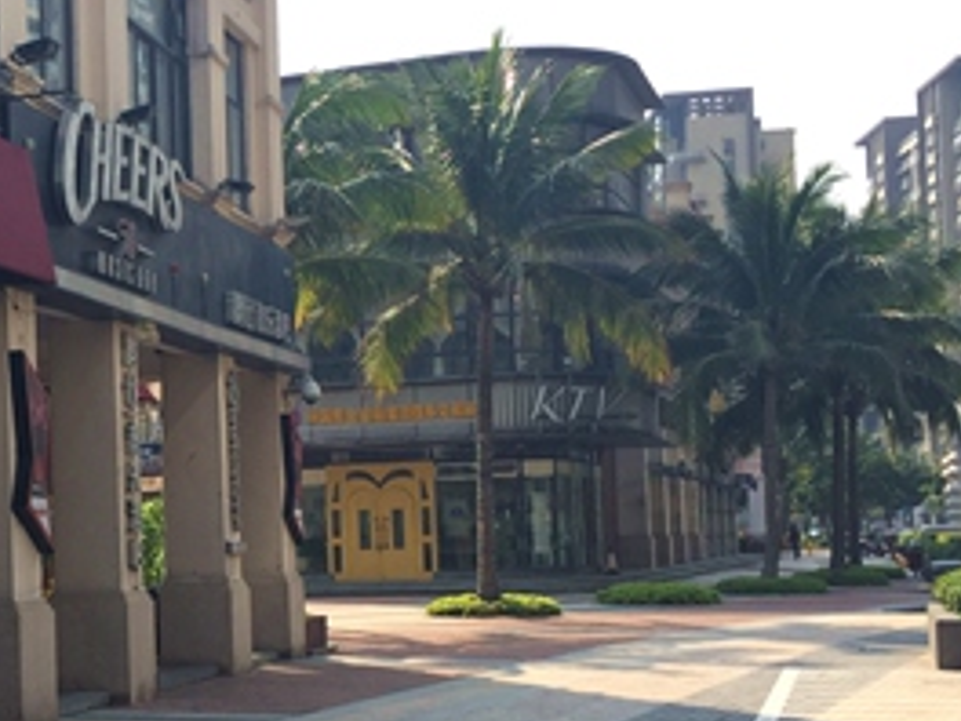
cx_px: -40
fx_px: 1832
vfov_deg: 22.2
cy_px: 448
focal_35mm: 66
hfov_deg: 27.4
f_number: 2.2
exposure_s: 1/942
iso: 32
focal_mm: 4.15
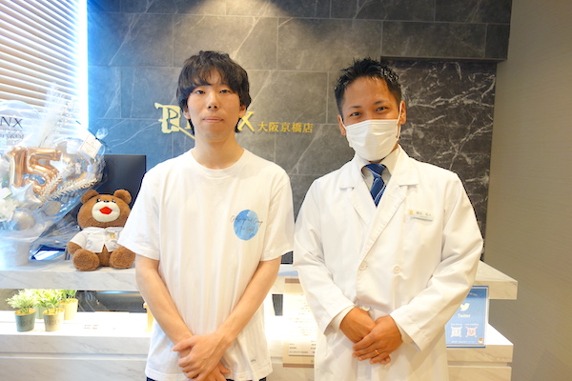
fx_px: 445
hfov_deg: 65.5
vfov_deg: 46.4
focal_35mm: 28
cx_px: 286
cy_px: 190
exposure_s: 1/30
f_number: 1.8
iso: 125
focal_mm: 10.4
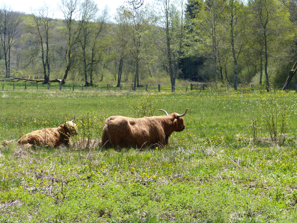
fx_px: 935
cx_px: 148
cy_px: 112
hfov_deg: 18.0
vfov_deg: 13.6
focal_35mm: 109
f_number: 4
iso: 100
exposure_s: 1/400
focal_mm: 19.7
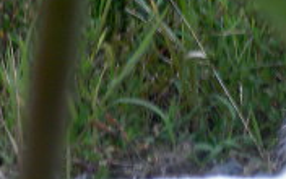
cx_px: 231
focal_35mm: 323
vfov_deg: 4.1
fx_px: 2518
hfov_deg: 6.5
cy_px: -11
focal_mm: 17.4
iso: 100
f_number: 4.1
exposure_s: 1/21.8
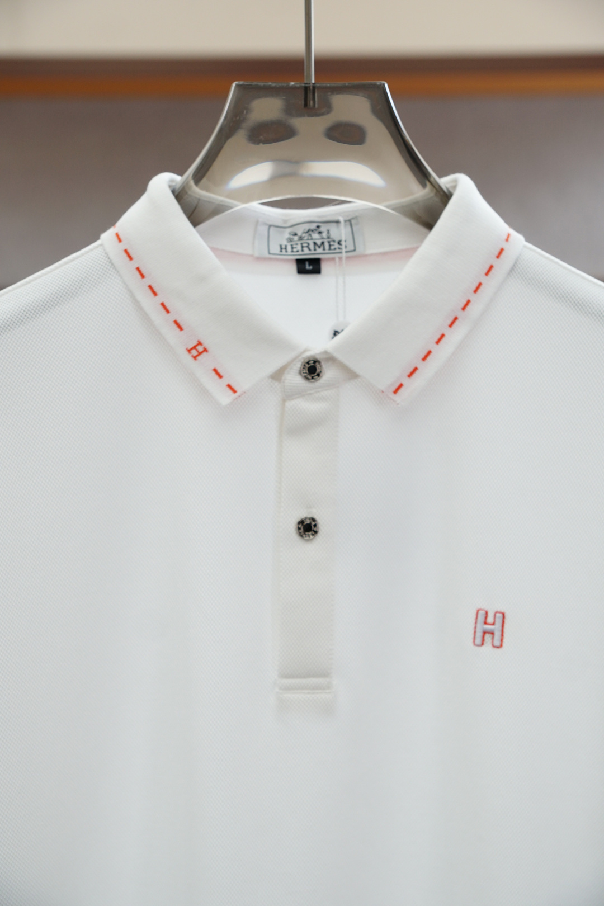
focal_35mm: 66
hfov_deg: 20.6
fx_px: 1661
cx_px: 302
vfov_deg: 30.5
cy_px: 453
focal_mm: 44
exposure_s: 1/250
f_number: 4
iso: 500
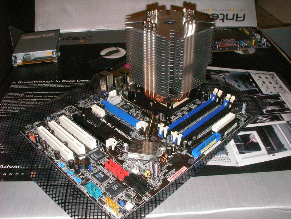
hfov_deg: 49.0
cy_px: 110
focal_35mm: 38
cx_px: 146
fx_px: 319
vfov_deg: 37.7
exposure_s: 1/40
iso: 400
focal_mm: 6.3
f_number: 5.6
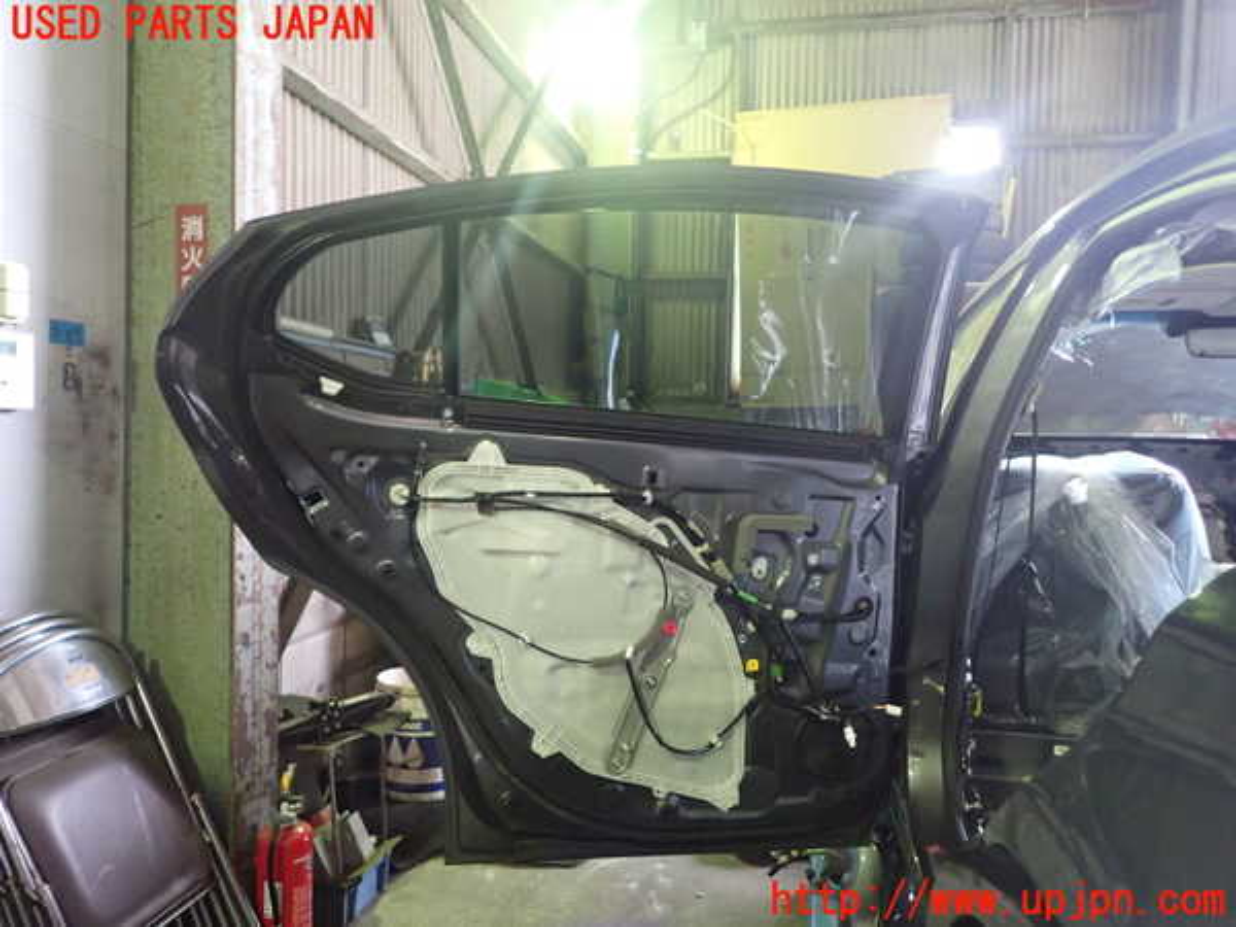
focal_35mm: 25
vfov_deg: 54.9
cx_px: 618
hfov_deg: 69.4
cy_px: 464
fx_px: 893
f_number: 2
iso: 640
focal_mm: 4.5
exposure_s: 1/30
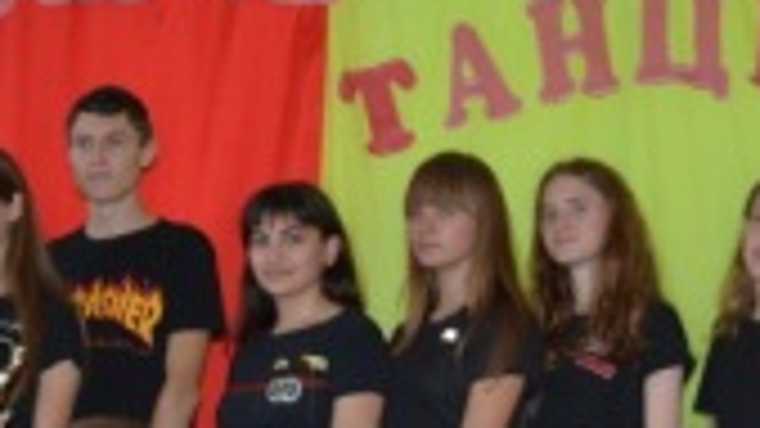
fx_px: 2015
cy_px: 426
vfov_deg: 12.0
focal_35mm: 100
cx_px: 369
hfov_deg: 21.4
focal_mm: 24
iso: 800
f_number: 4
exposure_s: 1/60
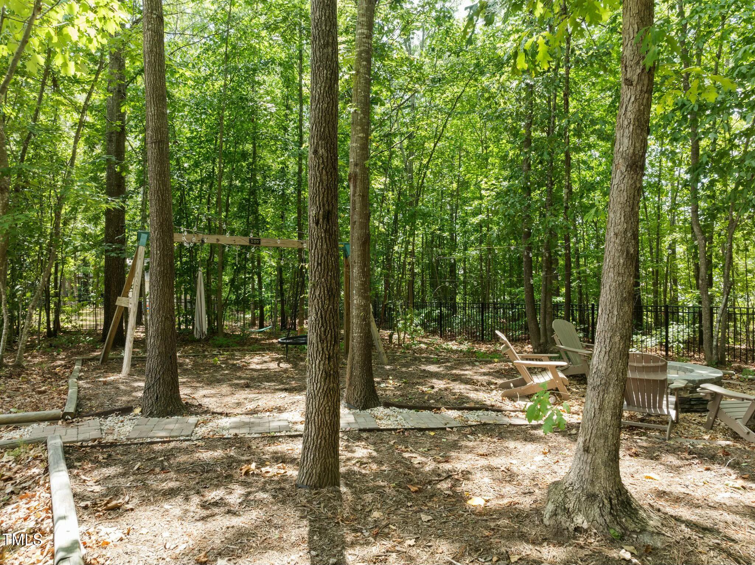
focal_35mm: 24
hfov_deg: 71.6
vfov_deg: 56.8
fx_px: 523
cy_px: 282
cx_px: 378
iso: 110
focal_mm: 12.29
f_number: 5.6
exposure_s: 1/15
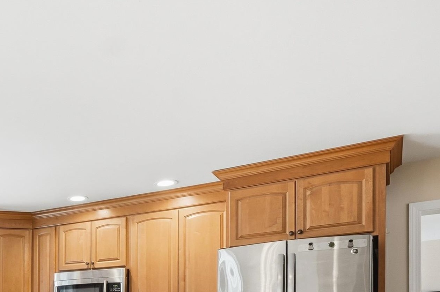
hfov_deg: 41.7
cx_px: -3
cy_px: 344
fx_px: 491
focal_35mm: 40
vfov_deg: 29.0
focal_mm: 11
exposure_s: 1/250
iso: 800
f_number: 7.1
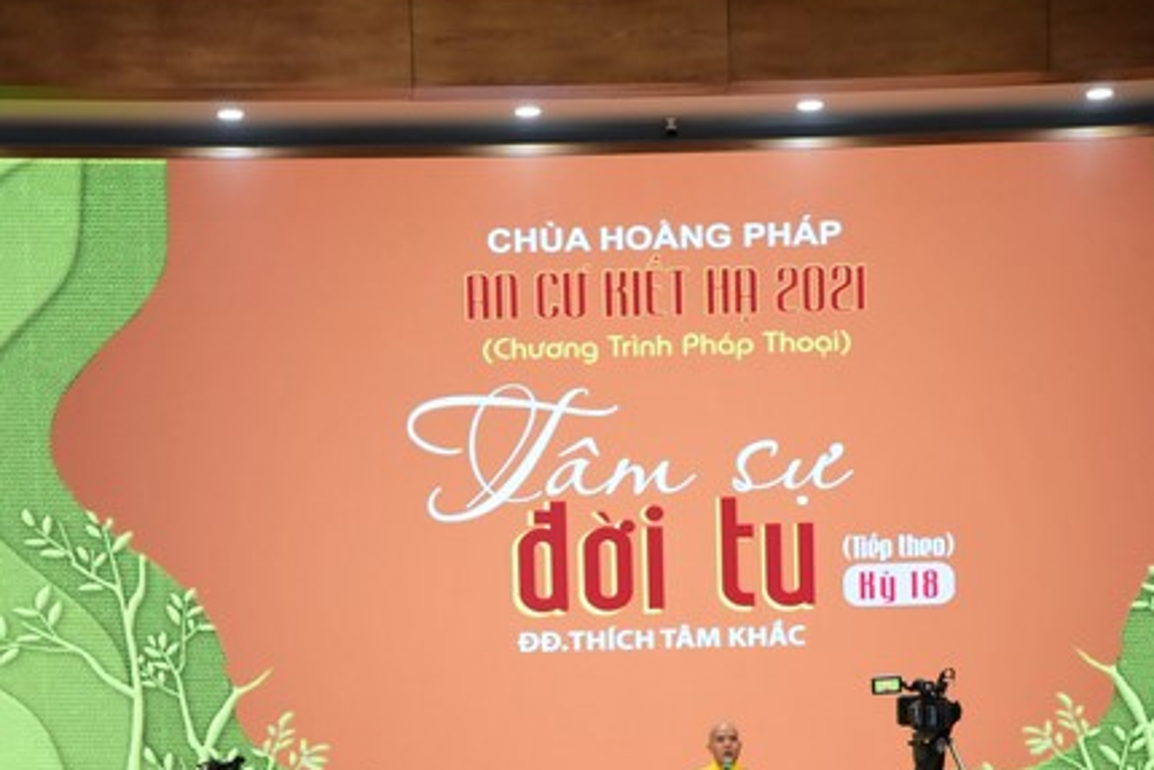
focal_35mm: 139
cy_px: 837
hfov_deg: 14.8
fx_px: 4457
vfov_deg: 9.8
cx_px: 577
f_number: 6.3
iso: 2500
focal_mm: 92
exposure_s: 1/100
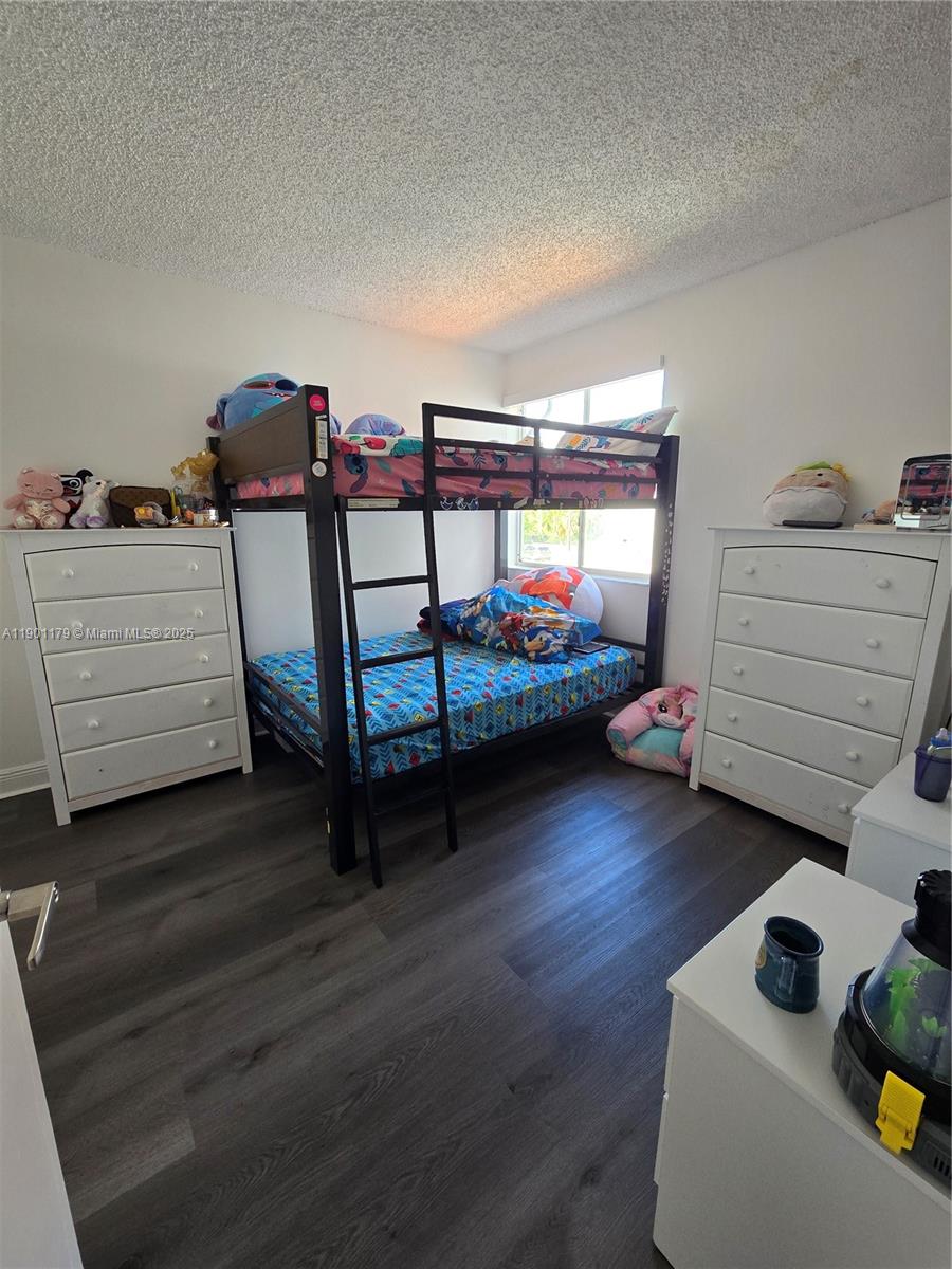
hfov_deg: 89.9
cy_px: 634
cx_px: 476
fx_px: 477
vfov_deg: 106.2
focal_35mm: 13
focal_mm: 2.2
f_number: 2.2
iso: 100
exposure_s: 1/60
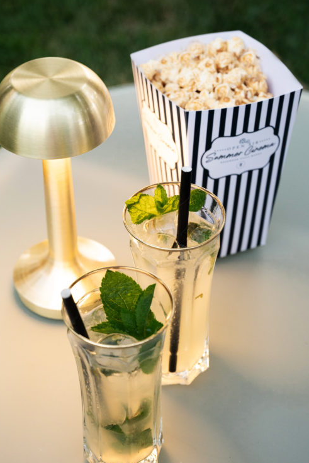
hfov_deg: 17.9
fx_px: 978
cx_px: 130
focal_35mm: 76
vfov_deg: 26.6
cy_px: 218
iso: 1600
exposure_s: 1/100
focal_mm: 56
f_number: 4.5
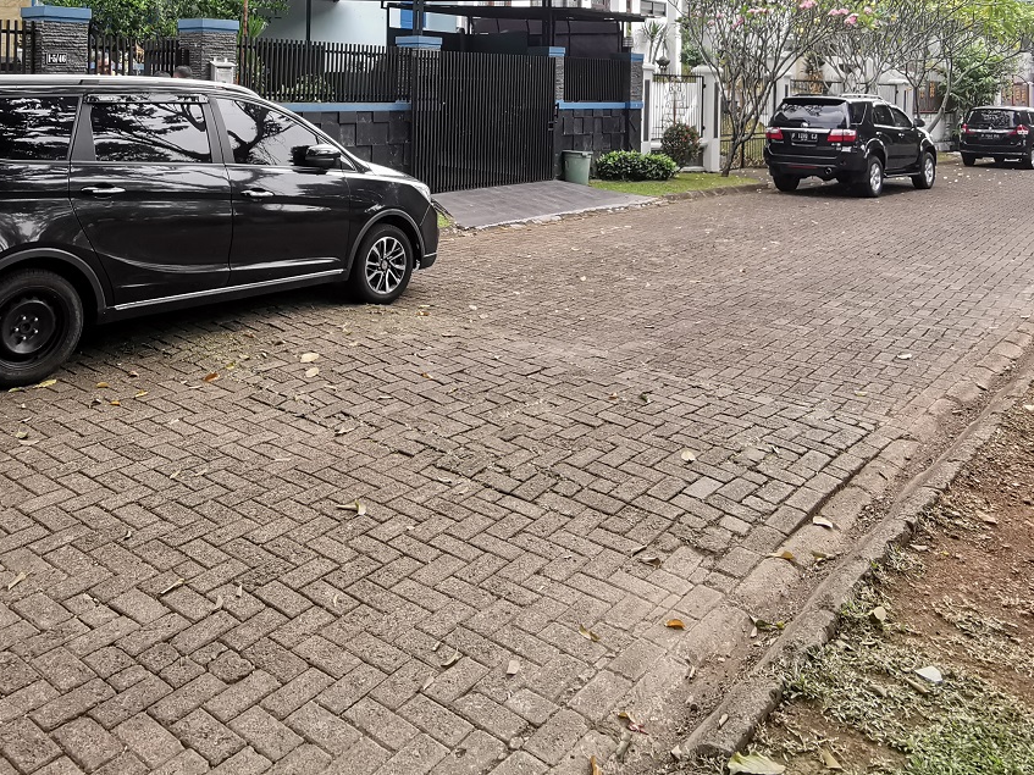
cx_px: 483
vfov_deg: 42.3
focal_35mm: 30
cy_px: 53
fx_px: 896
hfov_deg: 59.9
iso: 50
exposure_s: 1/150
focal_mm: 2.35
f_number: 2.2
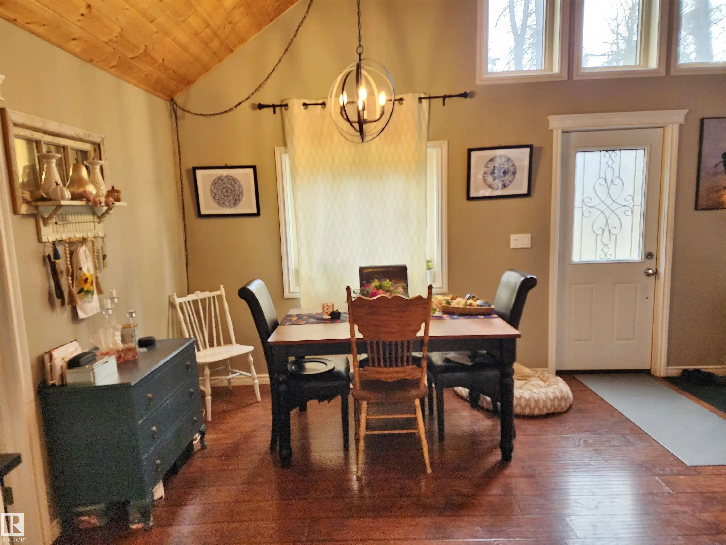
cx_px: 363
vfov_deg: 58.9
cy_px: 272
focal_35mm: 23
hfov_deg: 73.9
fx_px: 482
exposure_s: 1/120
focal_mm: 6.4
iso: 250
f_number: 1.8
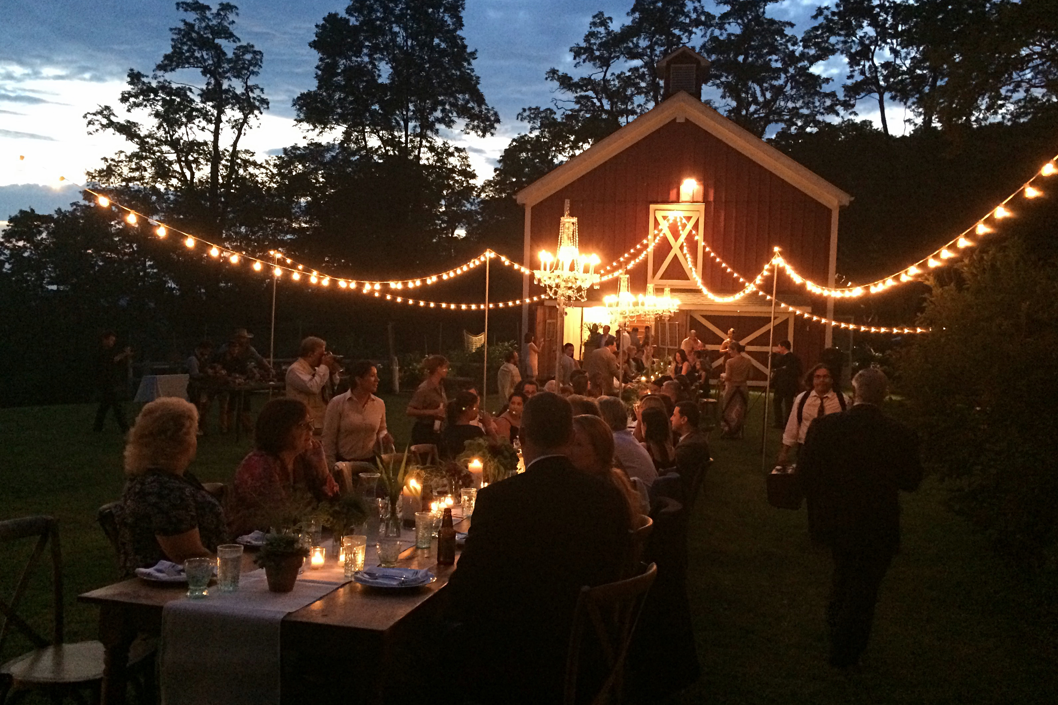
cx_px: 538
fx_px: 911
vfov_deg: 42.3
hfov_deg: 60.3
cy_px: 371
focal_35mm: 31
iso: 320
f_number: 2.2
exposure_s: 1/15
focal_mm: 4.15
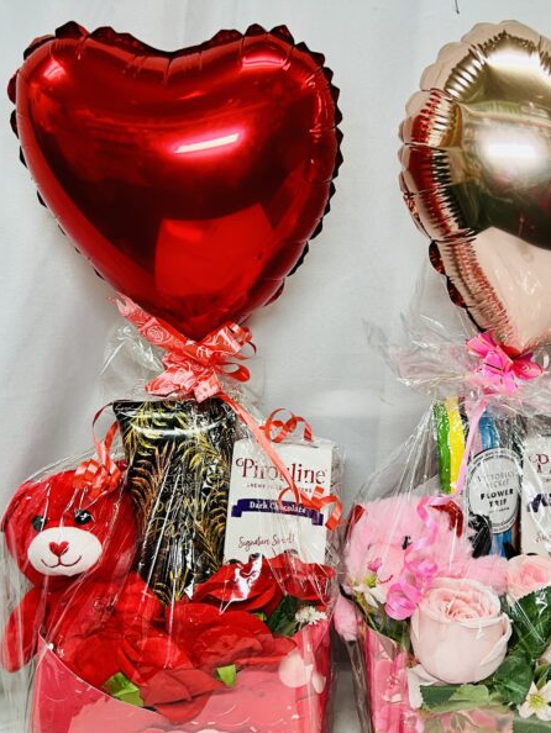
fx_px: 742
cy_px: 405
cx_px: 346
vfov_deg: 52.5
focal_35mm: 35
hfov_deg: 40.4
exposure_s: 1/60
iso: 100
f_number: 1.5
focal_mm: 5.7
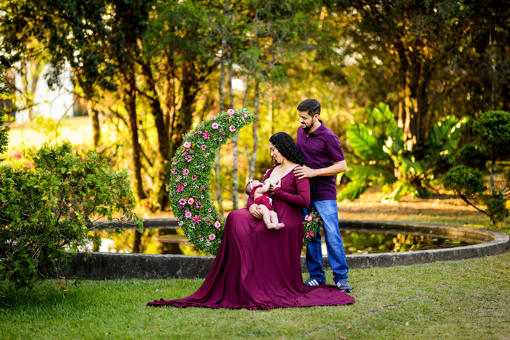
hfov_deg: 23.9
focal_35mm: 85
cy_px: 170
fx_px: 1205
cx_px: 255
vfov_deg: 16.1
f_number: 1.4
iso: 100
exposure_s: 1/250
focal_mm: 85
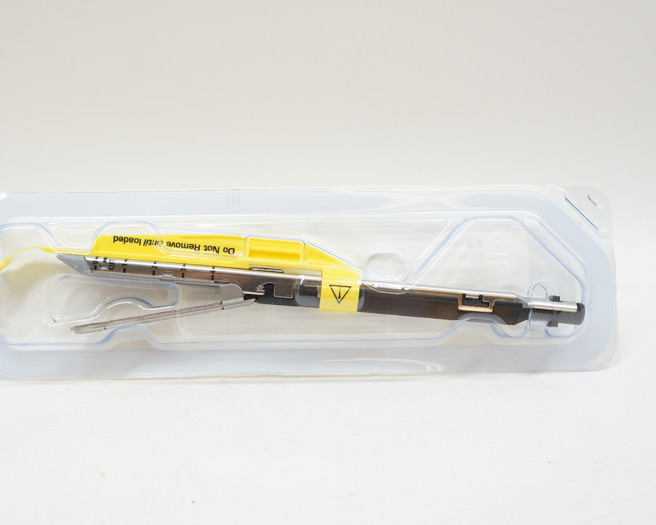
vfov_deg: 36.5
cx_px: 281
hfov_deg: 44.7
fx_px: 796
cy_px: 261
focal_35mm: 41
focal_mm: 24
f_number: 7.1
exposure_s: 1/40
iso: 400
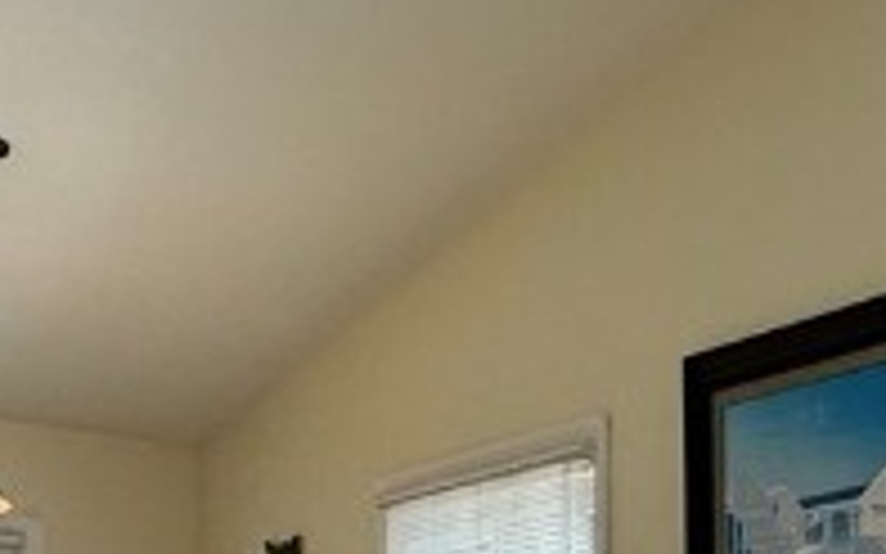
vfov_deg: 15.3
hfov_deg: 22.5
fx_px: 1859
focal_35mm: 77
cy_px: 892
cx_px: 1291
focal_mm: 2.22
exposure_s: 1/187
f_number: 2.2
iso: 40
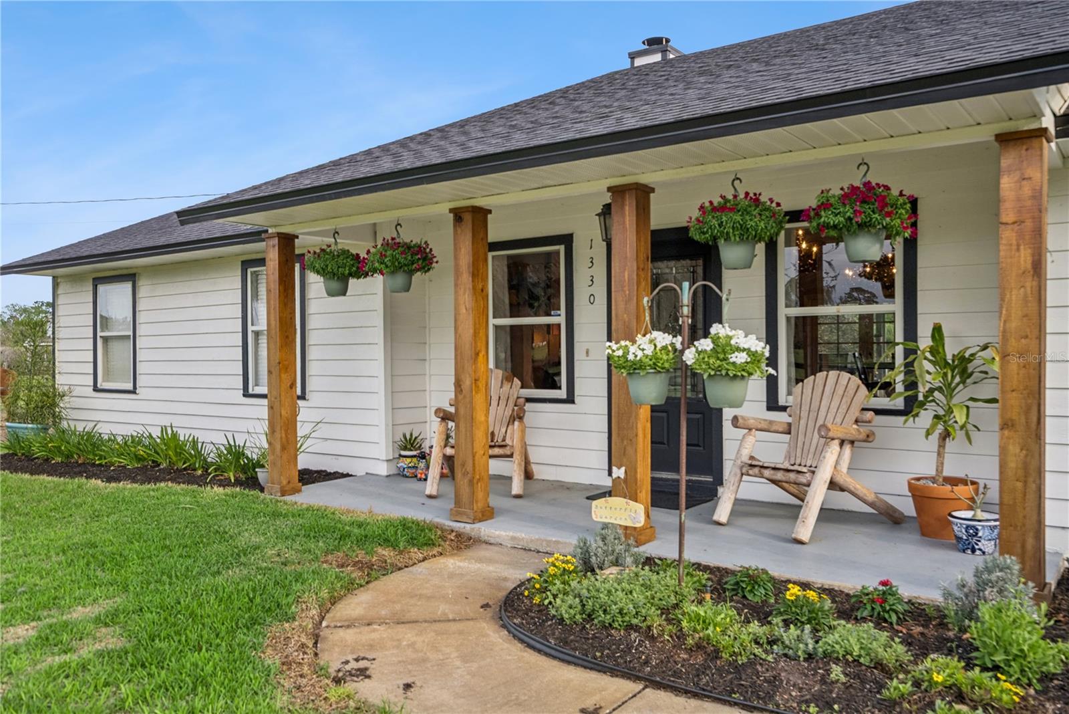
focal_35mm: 29
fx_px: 861
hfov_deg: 63.6
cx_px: 534
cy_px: 357
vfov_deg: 45.0
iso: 125
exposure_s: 1/80
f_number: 8
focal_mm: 29
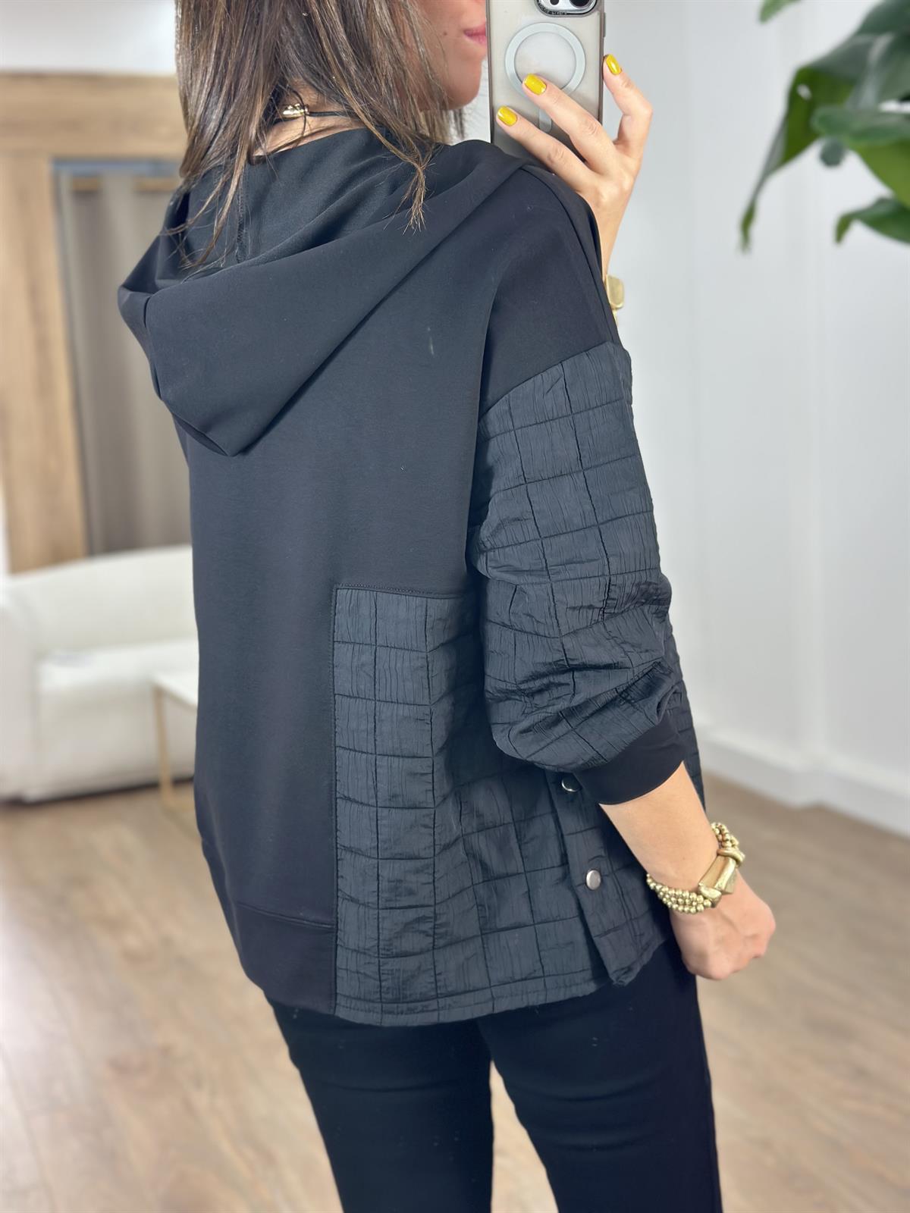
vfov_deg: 39.7
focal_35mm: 48
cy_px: 606
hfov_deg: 30.3
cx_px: 455
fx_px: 1682
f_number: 1.78
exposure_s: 1/100
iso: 125
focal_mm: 6.86
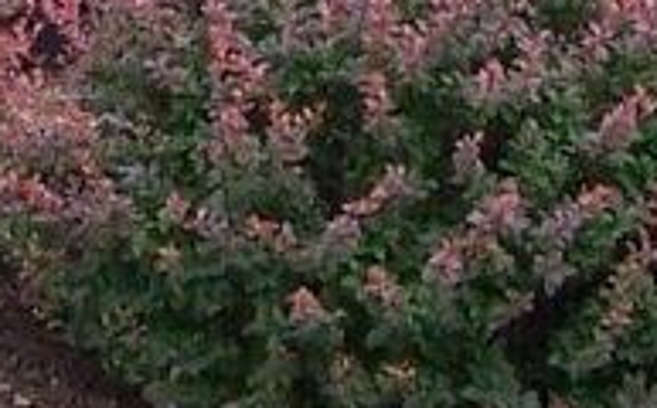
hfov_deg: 7.0
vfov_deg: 4.3
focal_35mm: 301
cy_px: -578
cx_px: 184
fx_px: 5382
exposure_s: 1/180
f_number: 2.8
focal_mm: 6.3
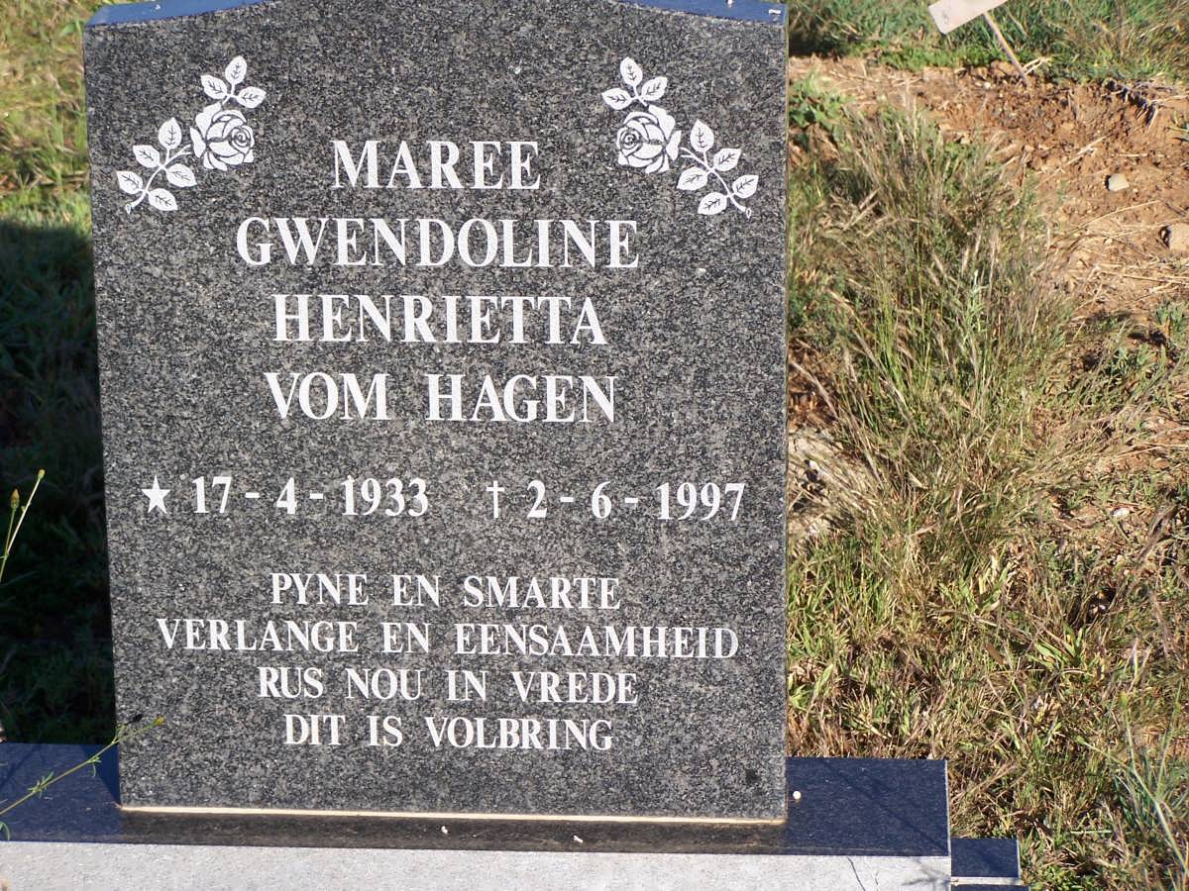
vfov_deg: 11.6
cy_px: 446
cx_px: 594
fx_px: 4397
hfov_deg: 15.4
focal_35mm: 128
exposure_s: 1/750
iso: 80
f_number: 3.2
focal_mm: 21.2
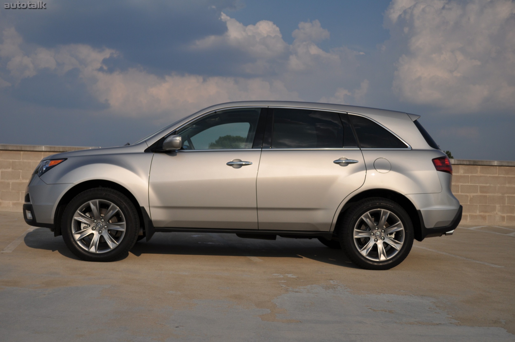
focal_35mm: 42
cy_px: 171
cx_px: 258
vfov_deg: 31.8
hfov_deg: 46.4
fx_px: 600
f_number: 4.5
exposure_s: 1/4000
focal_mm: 28
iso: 200
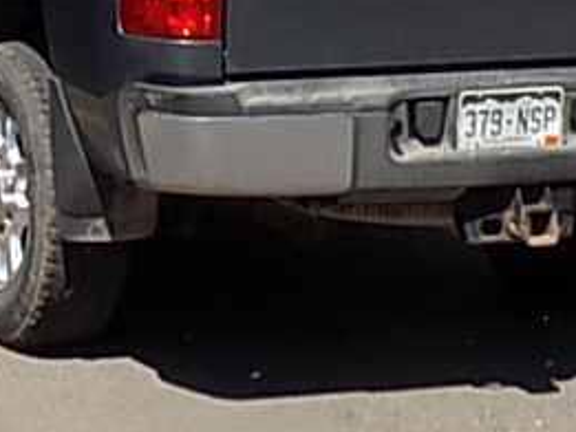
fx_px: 2347
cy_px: -447
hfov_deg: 13.9
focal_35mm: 141
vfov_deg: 9.8
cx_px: 90
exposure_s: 1/1000
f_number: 3.1
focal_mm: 4
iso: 80
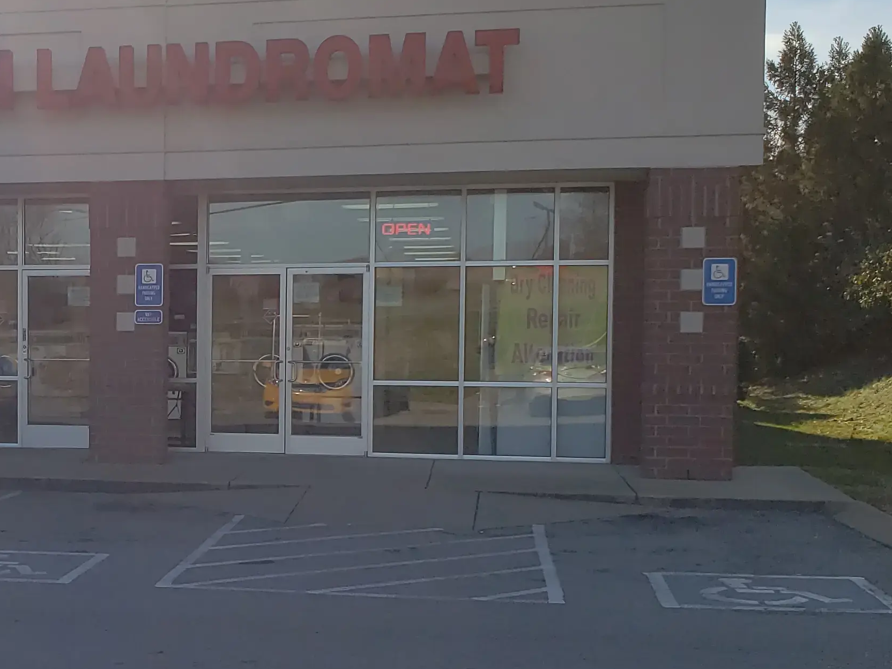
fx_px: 1623
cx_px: 66
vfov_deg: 23.3
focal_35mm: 63
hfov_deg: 29.3
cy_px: 381
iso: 50
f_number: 2.4
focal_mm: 4.3
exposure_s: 1/1746
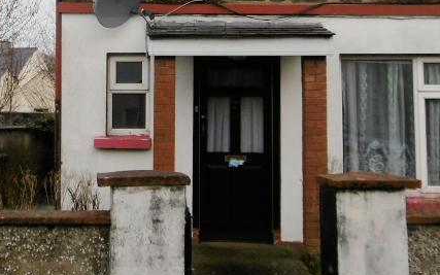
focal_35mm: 61
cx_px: 144
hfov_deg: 33.2
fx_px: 732
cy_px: 39
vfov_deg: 20.9
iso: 100
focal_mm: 4.3
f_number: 3.1
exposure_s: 1/125
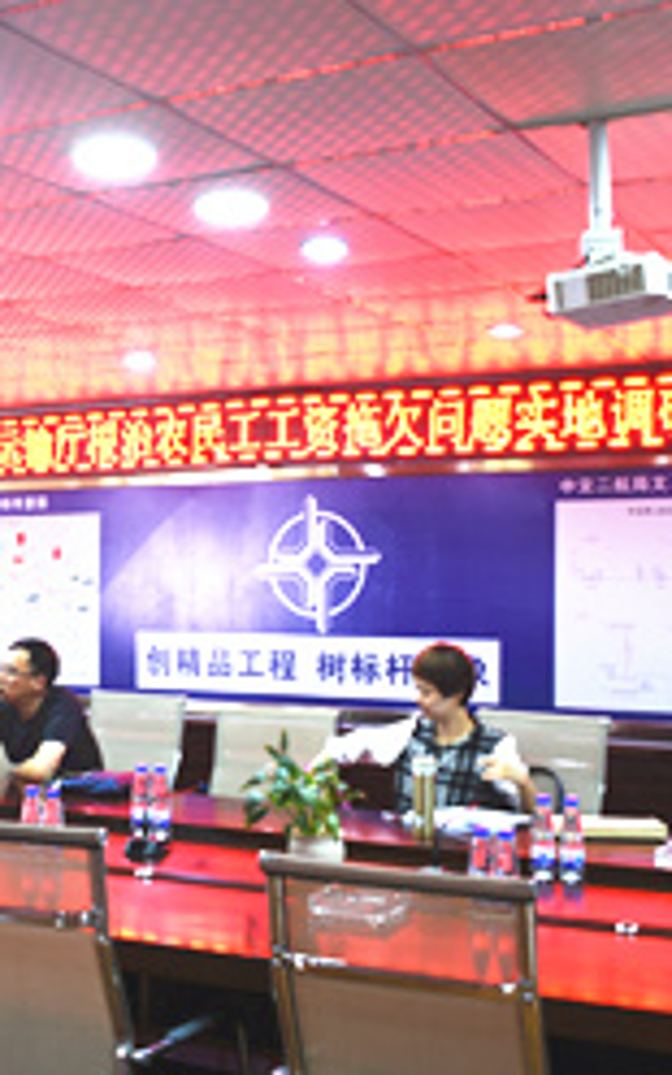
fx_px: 1465
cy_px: 581
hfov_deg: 25.5
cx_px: 165
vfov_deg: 40.3
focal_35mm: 50
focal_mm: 18
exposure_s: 1/13
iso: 100
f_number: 3.5
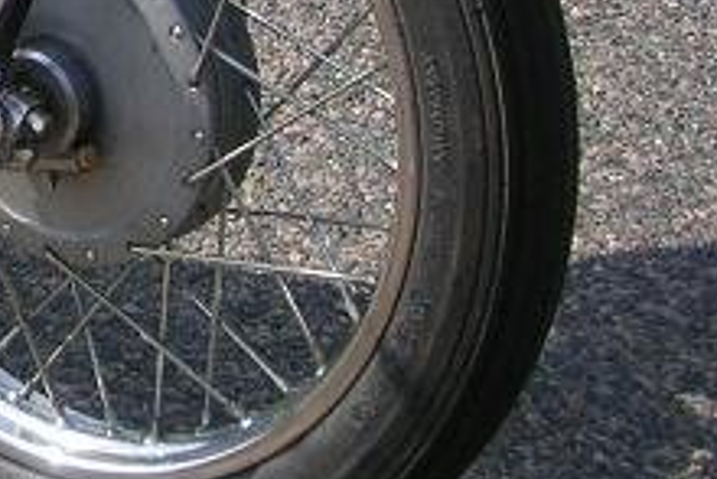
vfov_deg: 9.4
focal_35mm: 140
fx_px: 2790
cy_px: -326
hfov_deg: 13.2
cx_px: -561
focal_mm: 6.1
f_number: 6.7
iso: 50
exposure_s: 1/180
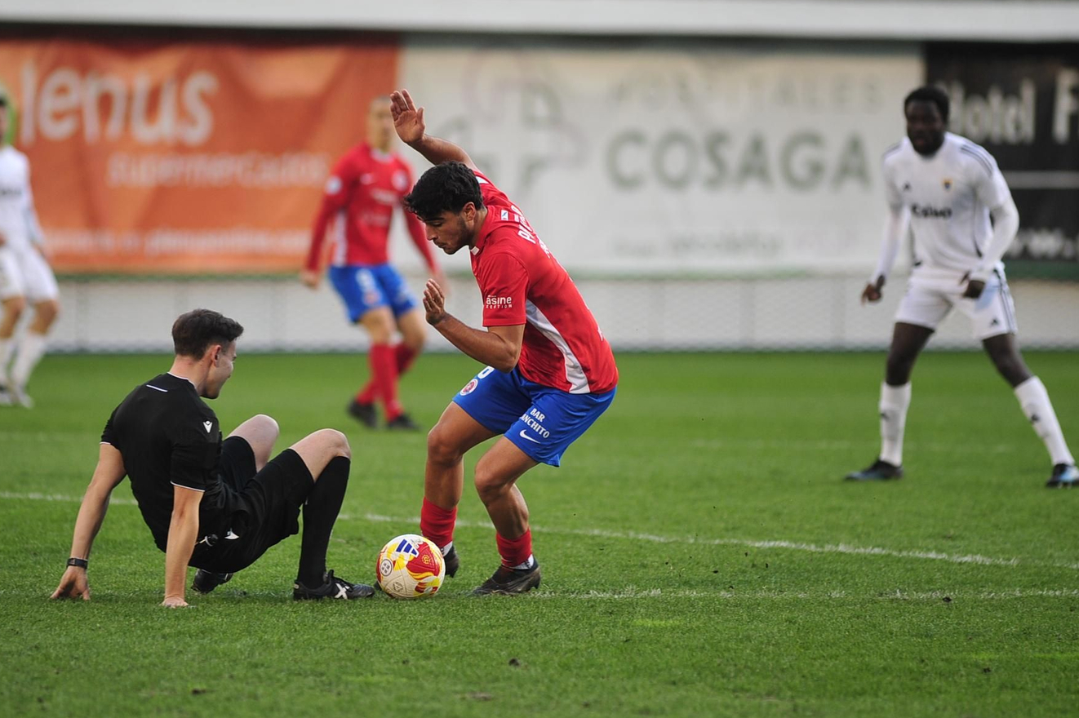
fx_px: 10874
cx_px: 457
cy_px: 341
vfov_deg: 3.8
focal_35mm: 363
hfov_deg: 5.7
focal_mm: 300
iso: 800
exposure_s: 1/640
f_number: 3.2
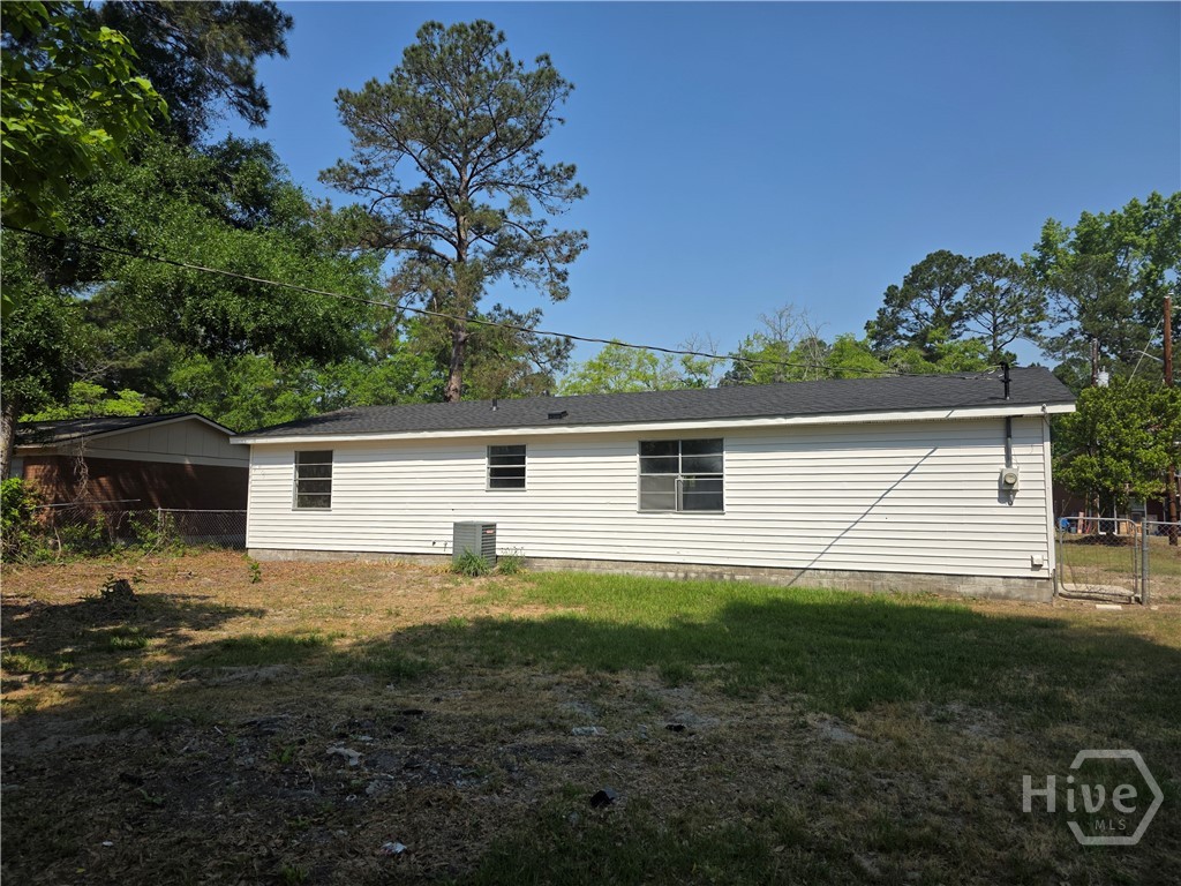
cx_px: 590
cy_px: 443
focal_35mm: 23
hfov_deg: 73.9
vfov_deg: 58.9
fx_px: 785
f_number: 1.7
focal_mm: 6.3
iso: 80
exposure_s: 1/5608
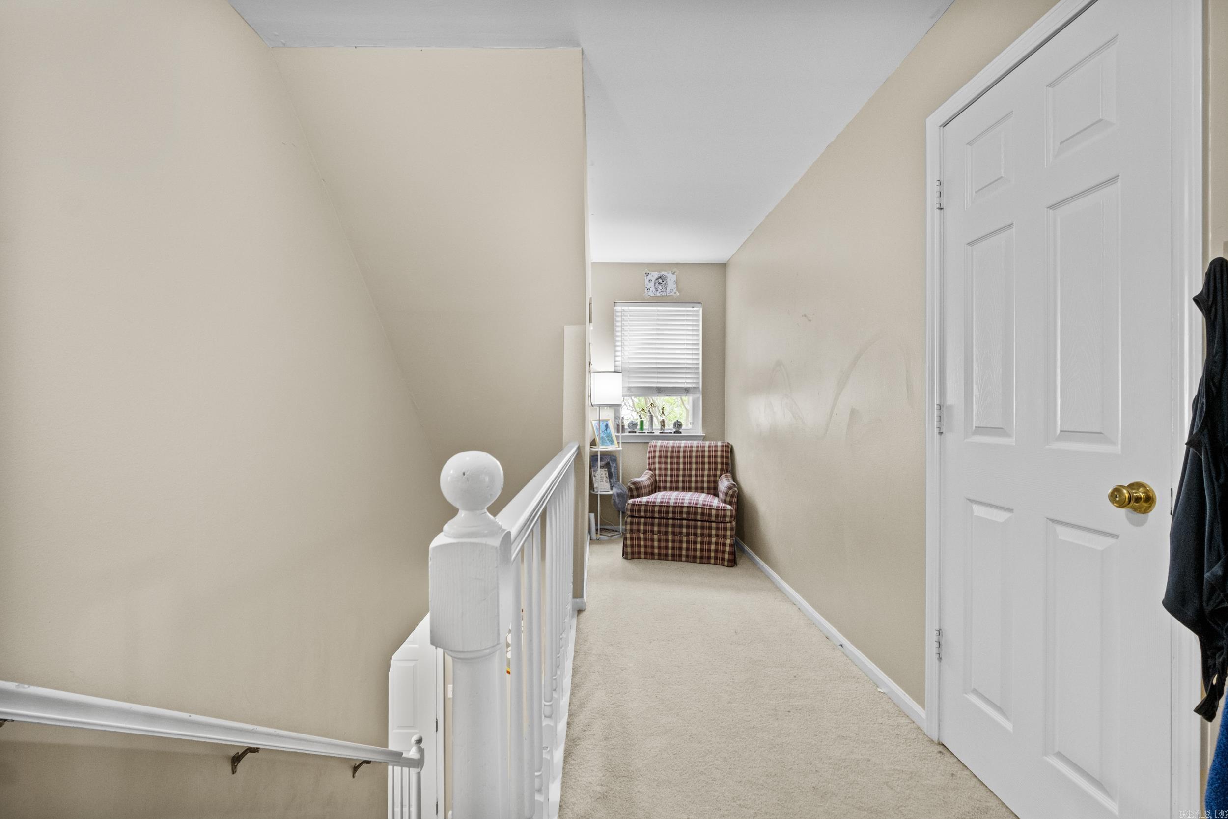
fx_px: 512
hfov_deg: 100.4
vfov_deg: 77.3
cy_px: 410
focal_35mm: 15
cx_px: 614
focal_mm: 10
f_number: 8
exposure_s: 1/1.25
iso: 800
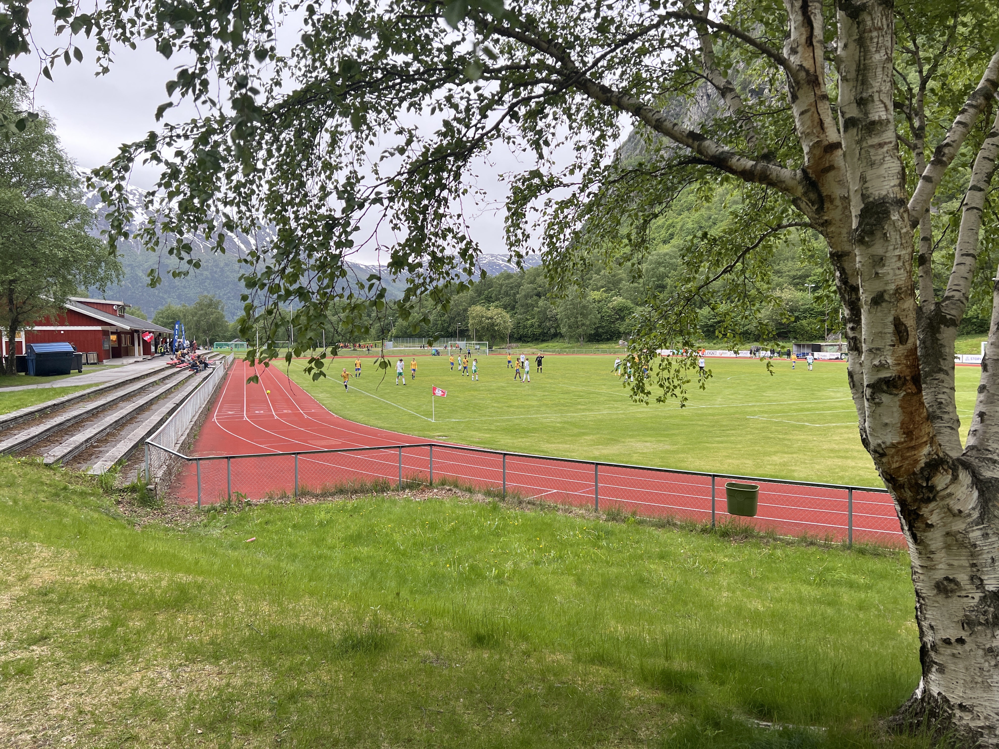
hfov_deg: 67.3
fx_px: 750
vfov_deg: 53.1
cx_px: 500
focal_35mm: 26
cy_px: 374
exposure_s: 1/121
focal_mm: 5.7
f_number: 1.5
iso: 80
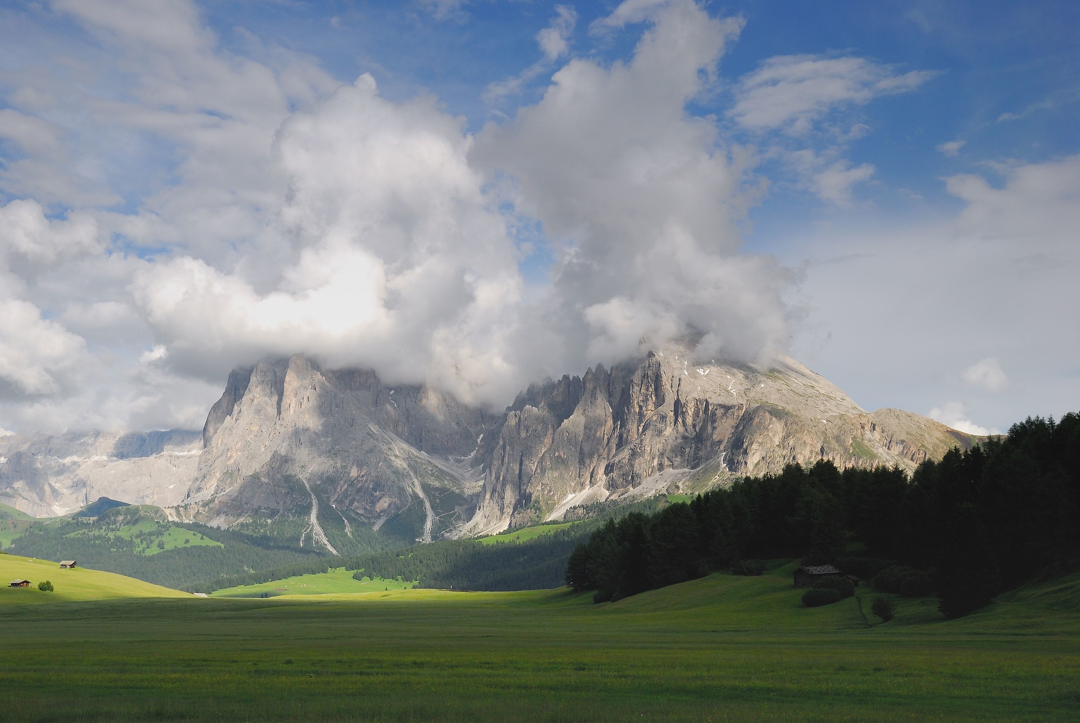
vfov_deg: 26.5
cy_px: 362
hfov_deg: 38.8
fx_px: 1532
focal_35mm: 51
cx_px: 540
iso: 180
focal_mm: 34
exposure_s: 1/250
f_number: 10
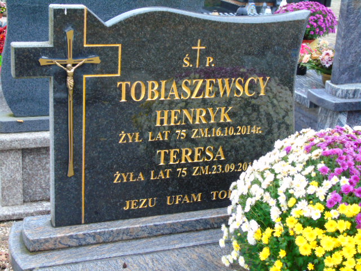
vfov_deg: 27.0
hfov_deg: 35.5
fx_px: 563
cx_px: 180
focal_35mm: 54
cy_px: 136
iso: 200
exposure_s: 1/30
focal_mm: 9.6
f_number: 4.3
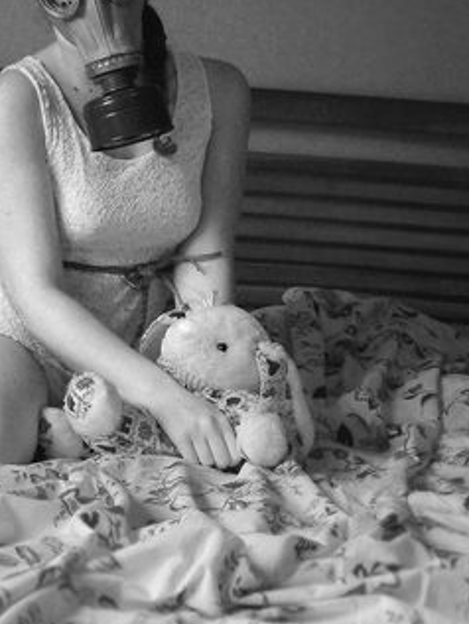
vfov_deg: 22.0
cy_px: 236
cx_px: 63
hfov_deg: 16.4
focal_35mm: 89
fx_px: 1607
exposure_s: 1/60
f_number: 3.2
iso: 200
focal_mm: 8.5
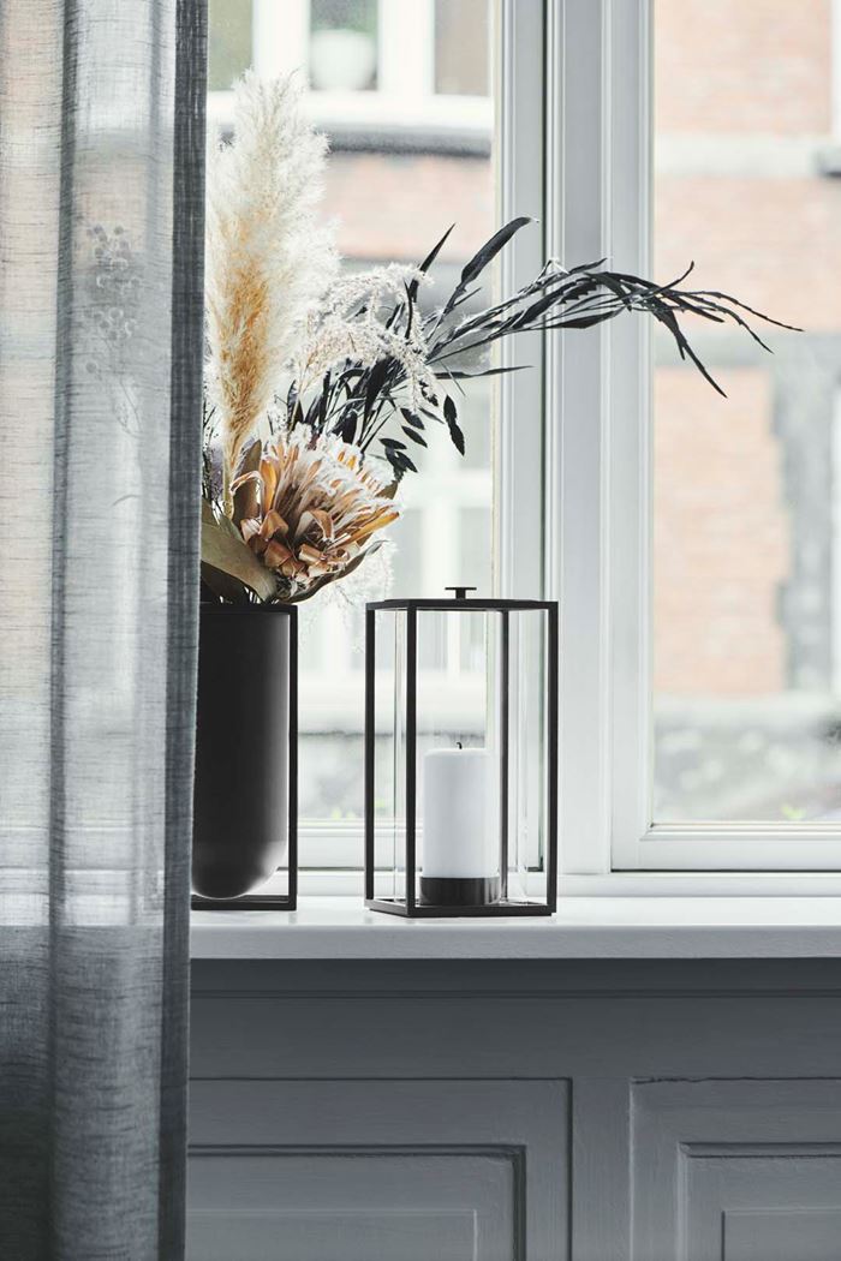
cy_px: 630
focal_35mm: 105
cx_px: 420
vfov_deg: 19.5
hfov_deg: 13.0
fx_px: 3679
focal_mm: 105
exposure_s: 1/2
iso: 100
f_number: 7.1
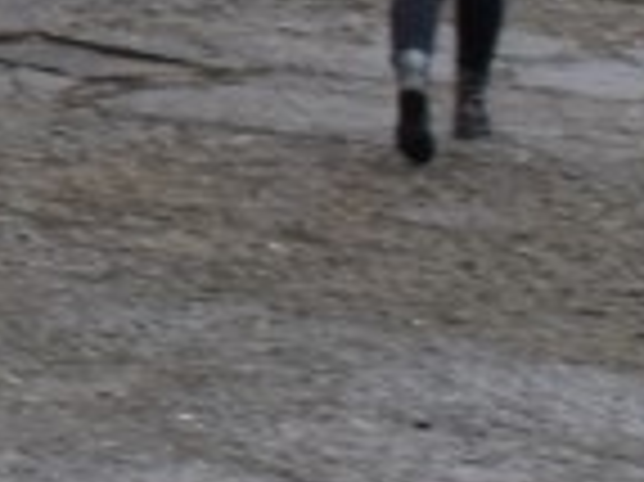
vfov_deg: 6.9
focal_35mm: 209
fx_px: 3885
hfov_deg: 7.9
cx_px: -1455
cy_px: -405
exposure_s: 1/200
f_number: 7.1
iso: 400
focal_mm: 18
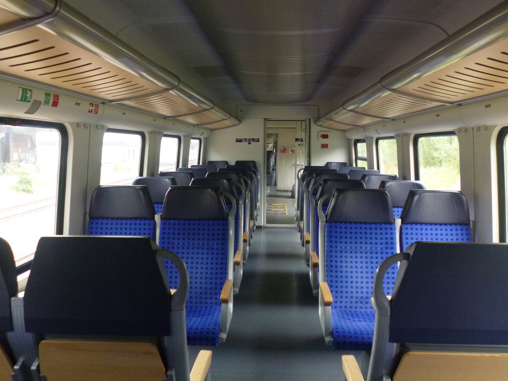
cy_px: 190
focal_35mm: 32
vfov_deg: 44.2
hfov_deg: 56.8
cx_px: 254
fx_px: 470
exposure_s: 1/50
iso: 400
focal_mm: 5.7
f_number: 2.9
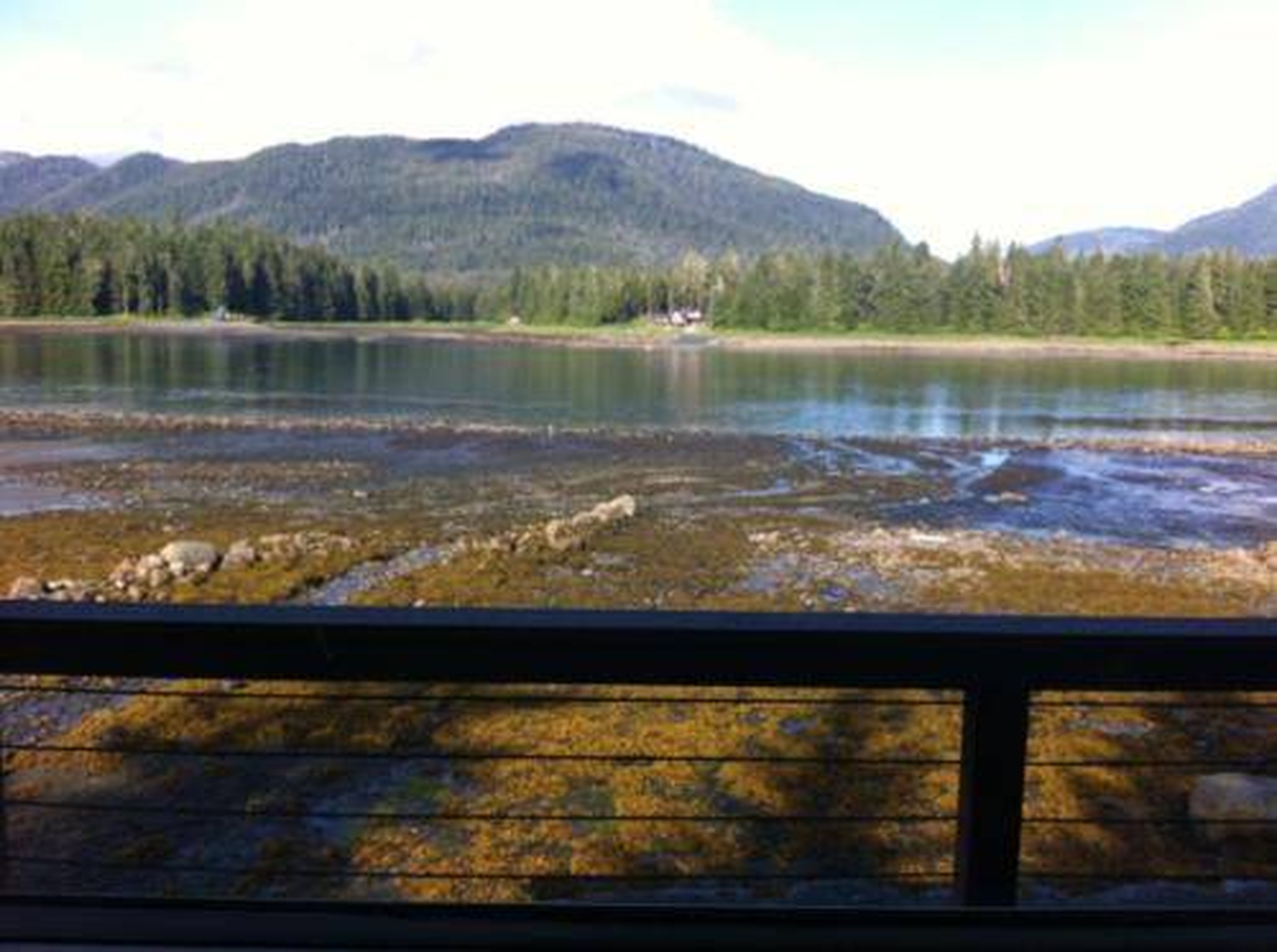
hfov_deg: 52.7
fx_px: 1289
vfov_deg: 40.6
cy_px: 476
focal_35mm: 35
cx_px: 638
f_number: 2.8
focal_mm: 3.85
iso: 80
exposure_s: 1/437
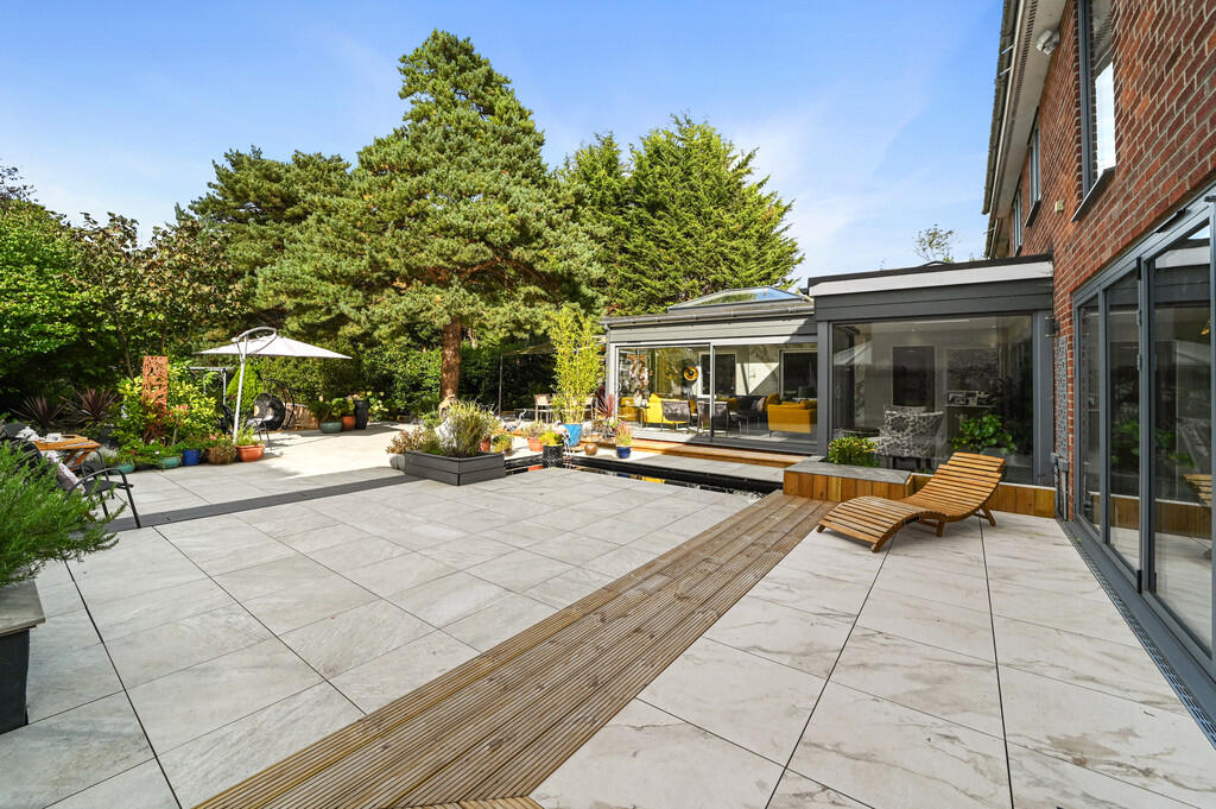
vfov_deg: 81.1
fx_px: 472
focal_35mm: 14
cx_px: 608
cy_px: 404
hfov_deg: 104.3
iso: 400
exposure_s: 1/500
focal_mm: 14
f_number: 8
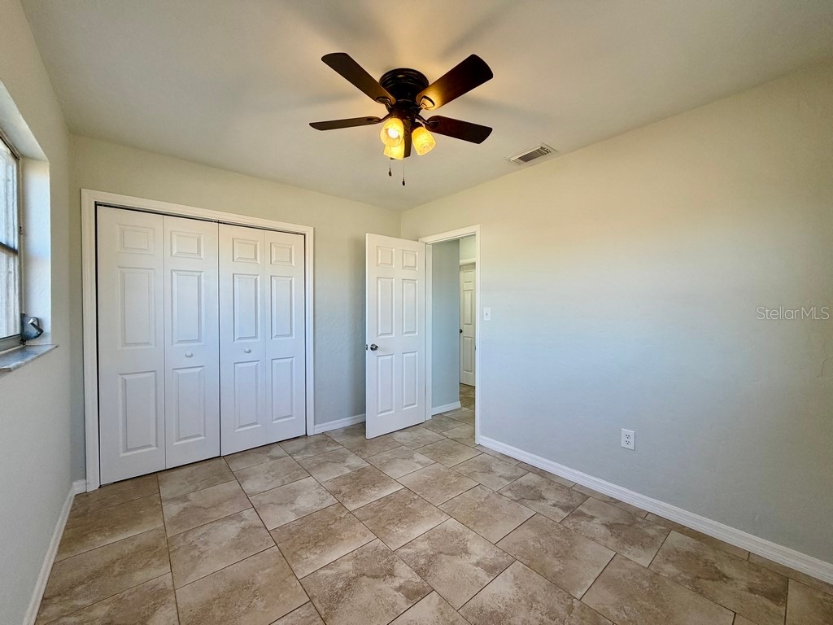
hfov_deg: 102.1
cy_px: 312
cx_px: 416
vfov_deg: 85.7
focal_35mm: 14
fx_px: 337
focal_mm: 2.22
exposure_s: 1/120
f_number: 2.2
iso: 125
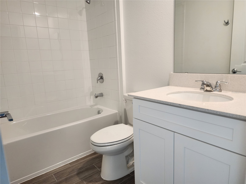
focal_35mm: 23
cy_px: 92
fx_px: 163
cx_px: 123
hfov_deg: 73.9
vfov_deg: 58.9
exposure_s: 1/120
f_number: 1.8
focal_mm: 6.4
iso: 250
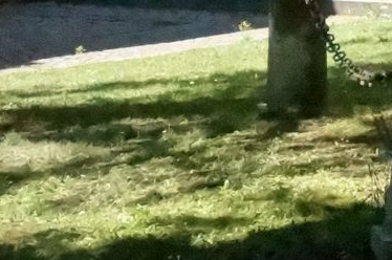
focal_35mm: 217
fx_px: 2355
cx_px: 1044
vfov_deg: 6.2
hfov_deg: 8.4
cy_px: -246
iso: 25600
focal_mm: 27
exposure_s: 1/4000
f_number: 18
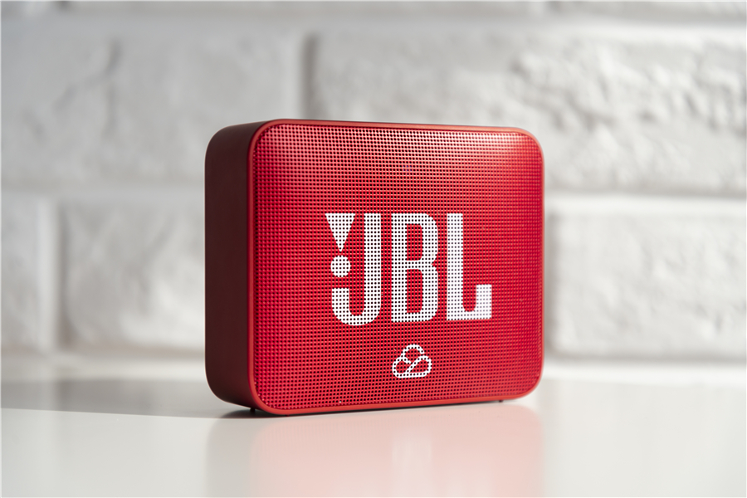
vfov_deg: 16.1
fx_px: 1764
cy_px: 249
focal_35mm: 85
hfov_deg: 23.9
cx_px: 374
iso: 100
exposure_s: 1/125
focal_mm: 85
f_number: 4.5
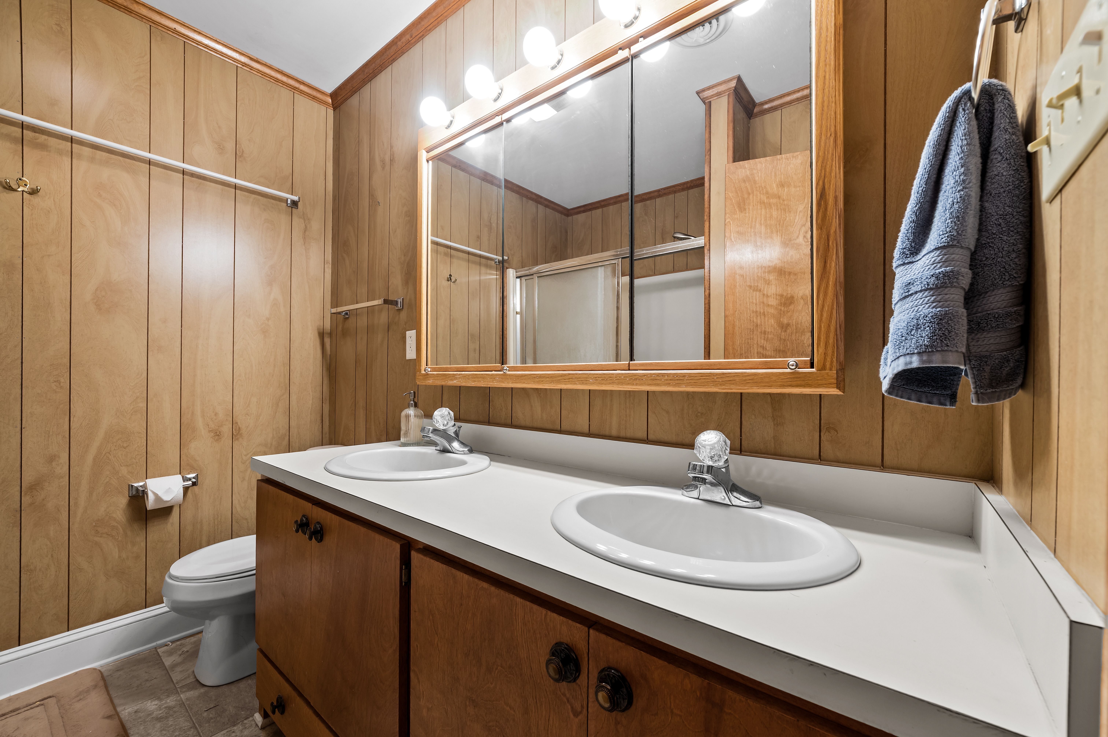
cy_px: 368
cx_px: 554
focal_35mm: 14
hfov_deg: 104.3
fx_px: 431
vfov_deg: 81.1
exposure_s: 1/1.67
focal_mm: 14
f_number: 8
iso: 250
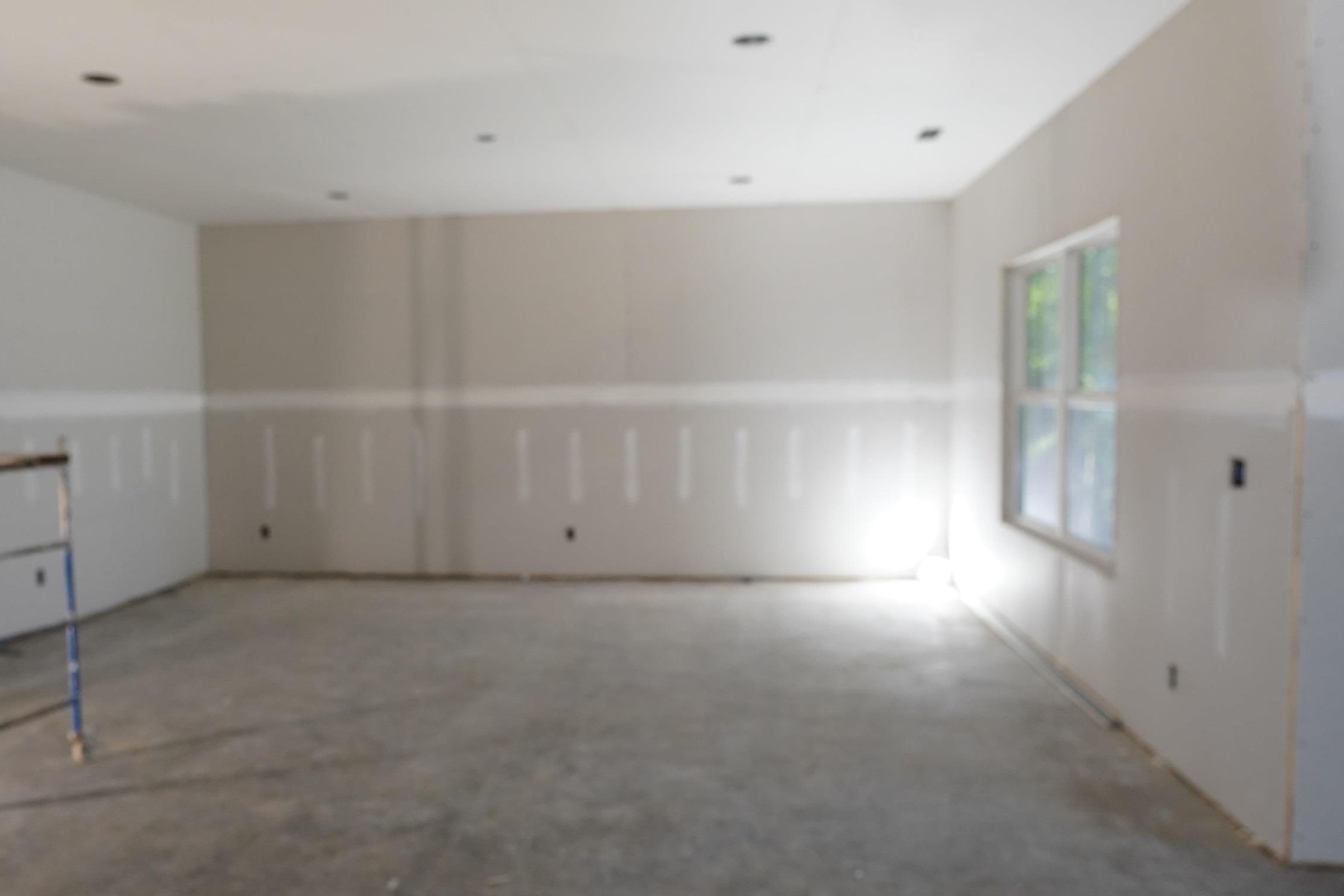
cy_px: 457
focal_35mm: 27
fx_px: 1008
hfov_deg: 67.2
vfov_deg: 47.9
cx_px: 602
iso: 1600
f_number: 3.2
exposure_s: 1/160
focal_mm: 20
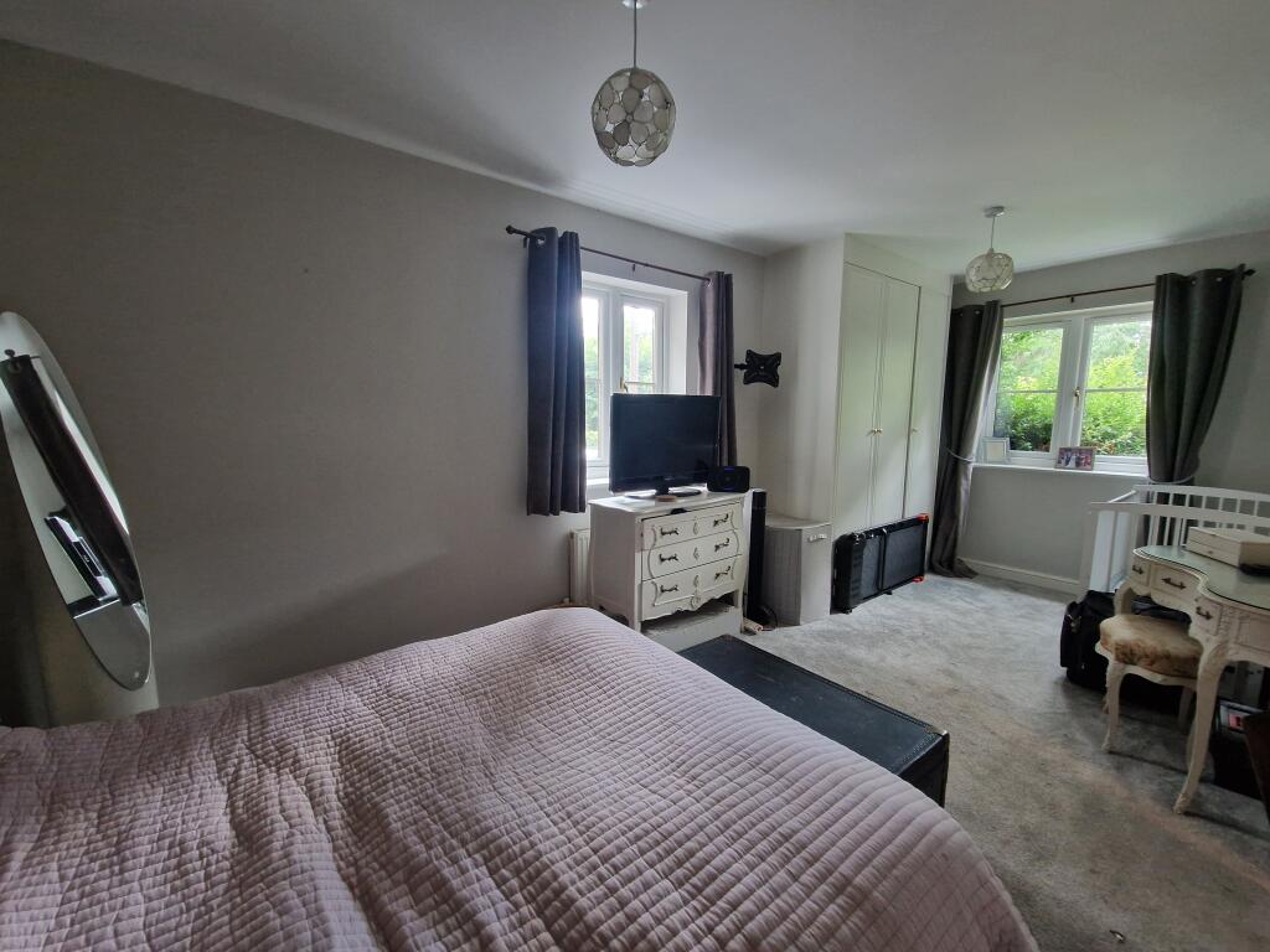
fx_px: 477
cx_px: 635
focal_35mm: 13
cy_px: 476
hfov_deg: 106.2
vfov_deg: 89.9
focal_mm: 2.2
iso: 400
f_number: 2.2
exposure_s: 1/50
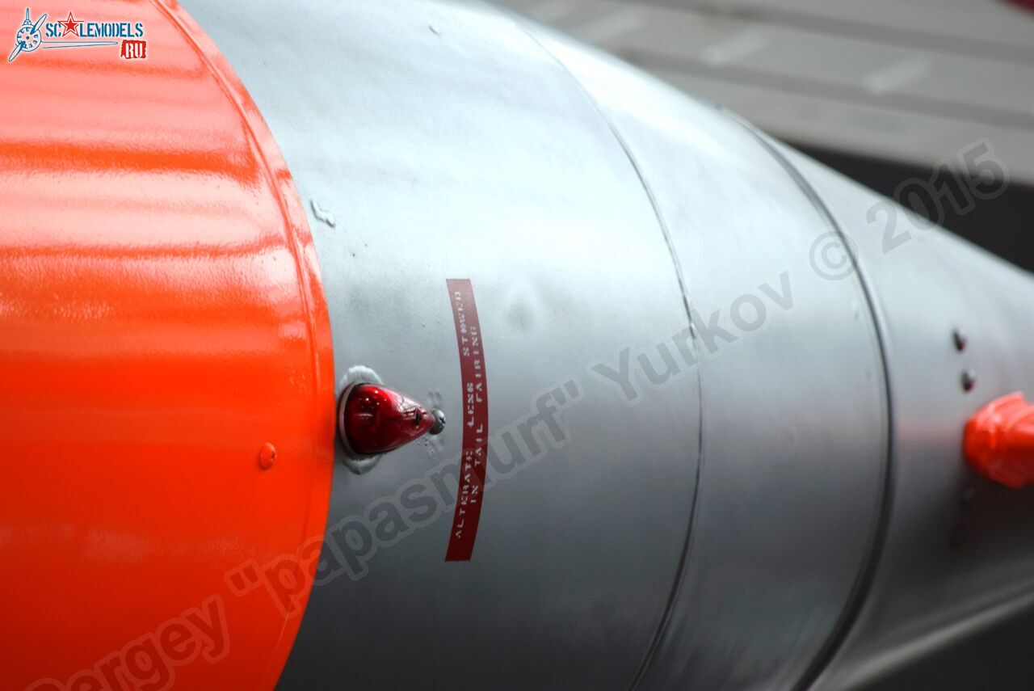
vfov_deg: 3.3
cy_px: 346
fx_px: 12070
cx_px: 517
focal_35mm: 420
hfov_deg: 4.9
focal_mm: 280
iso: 450
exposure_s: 1/60
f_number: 5.6
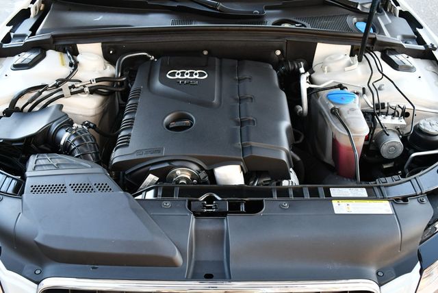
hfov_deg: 53.1
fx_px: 438
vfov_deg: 36.9
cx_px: 219
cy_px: 146
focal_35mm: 36
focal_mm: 18
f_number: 3.5
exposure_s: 1/250
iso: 720
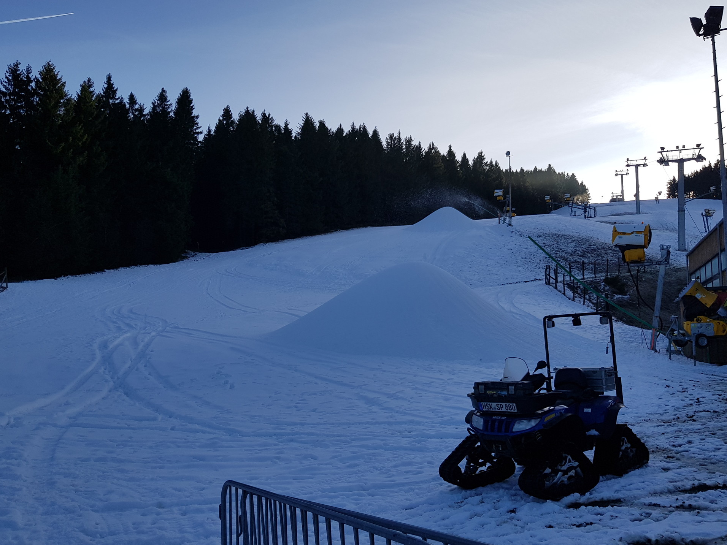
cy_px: 287
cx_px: 372
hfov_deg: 61.7
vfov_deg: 48.2
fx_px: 609
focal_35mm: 29
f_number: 1.7
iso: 40
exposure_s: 1/2408
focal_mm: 4.2
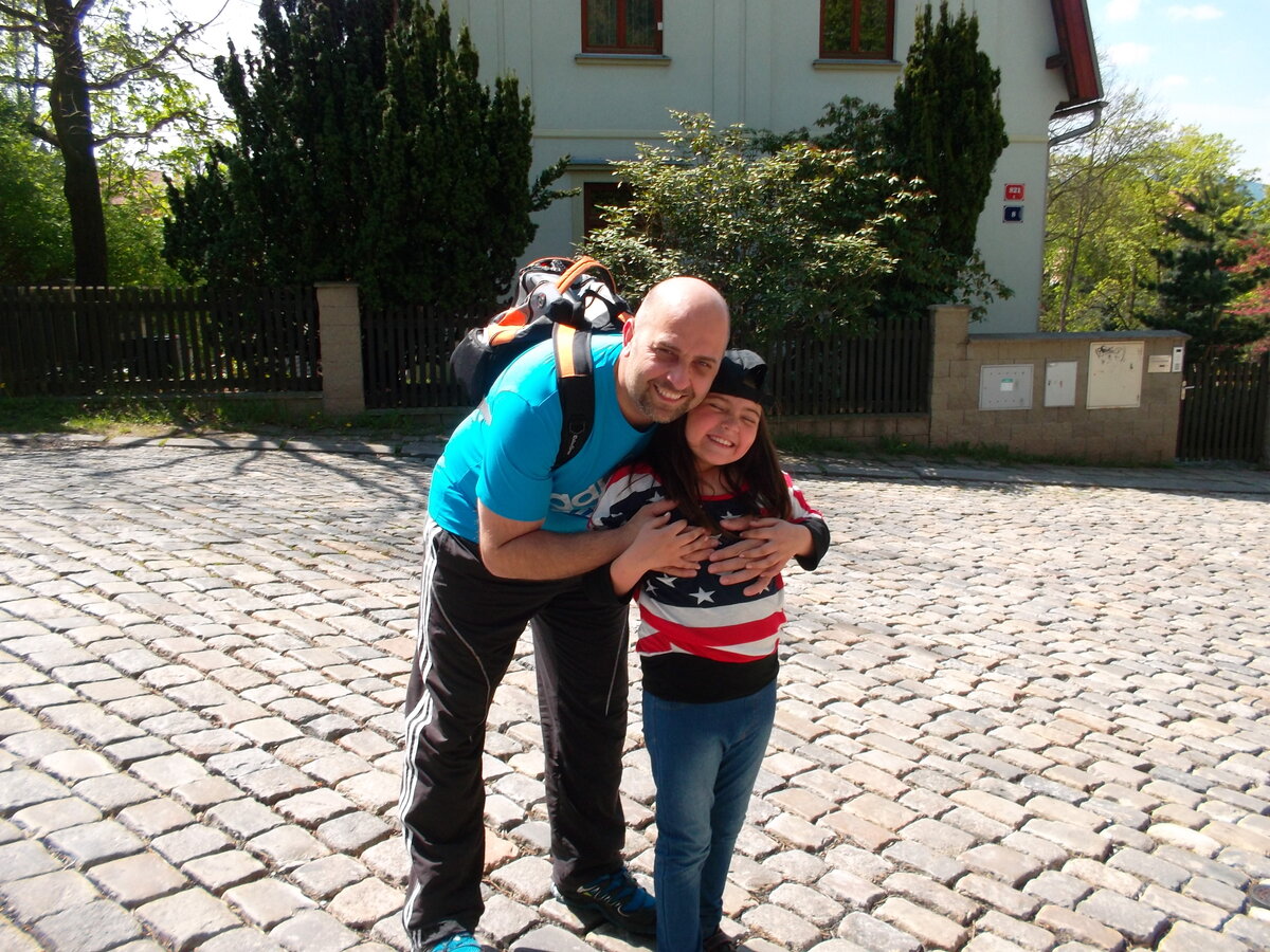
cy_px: 476
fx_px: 1027
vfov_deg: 49.7
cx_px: 635
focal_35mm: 28
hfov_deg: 63.4
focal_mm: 4.1
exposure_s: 1/350
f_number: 3.3
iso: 80
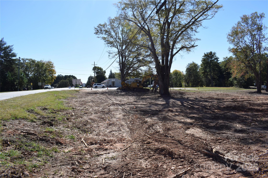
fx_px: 201
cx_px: 134
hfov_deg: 67.4
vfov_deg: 47.9
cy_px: 89
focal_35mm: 27
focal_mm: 18
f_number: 9
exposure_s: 1/320
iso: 200
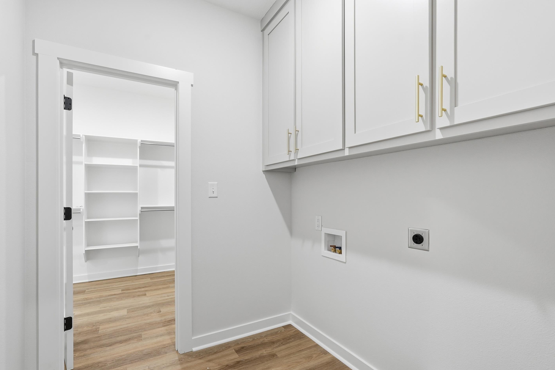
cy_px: 196
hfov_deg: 93.2
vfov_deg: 70.4
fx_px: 262
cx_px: 269
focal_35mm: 17
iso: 250
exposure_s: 1/13
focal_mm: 16
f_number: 9
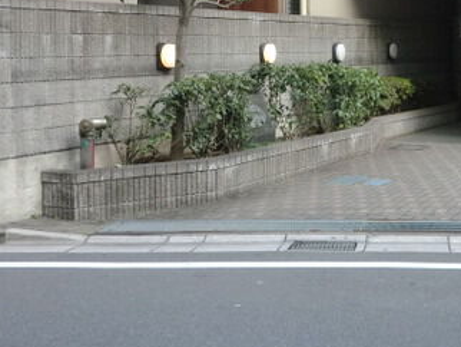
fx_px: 893
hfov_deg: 28.3
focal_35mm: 67
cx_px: 372
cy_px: 60
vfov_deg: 21.6
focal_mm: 6.58
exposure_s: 1/60
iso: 64
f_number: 3
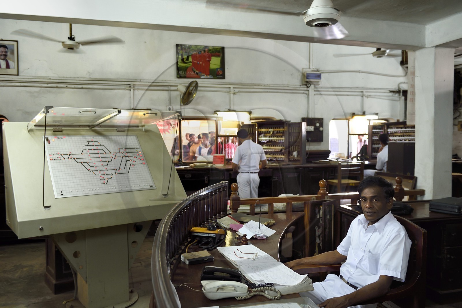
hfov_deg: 60.3
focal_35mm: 31
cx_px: 231
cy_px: 154
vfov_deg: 42.3
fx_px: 398
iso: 1600
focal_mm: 31
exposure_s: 1/50
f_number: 4
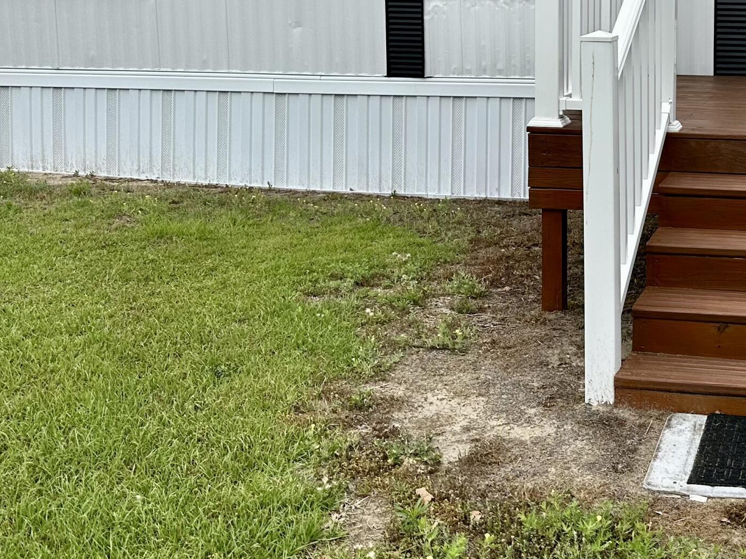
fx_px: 1120
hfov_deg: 34.4
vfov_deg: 27.2
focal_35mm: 52
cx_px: 693
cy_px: 81
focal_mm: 6.86
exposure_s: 1/6623
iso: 80
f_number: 1.78
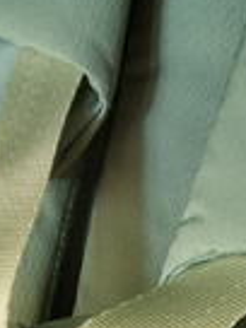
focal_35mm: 86
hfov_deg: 17.2
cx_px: 112
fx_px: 815
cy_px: 142
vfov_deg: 22.7
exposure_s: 1/50
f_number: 1.8
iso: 250
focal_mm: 5.4
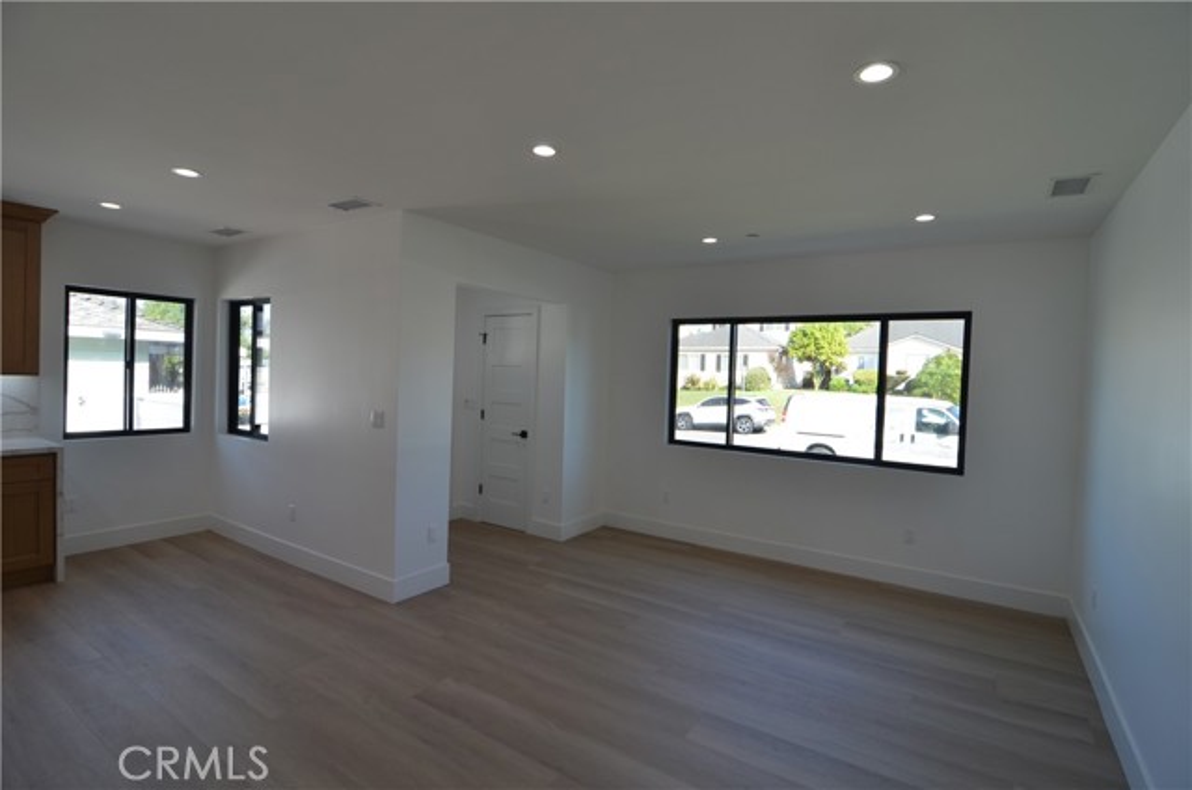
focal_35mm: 16
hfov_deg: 95.1
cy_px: 395
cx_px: 596
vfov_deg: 71.8
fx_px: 545
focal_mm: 11
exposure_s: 1/125
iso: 220
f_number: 5.6
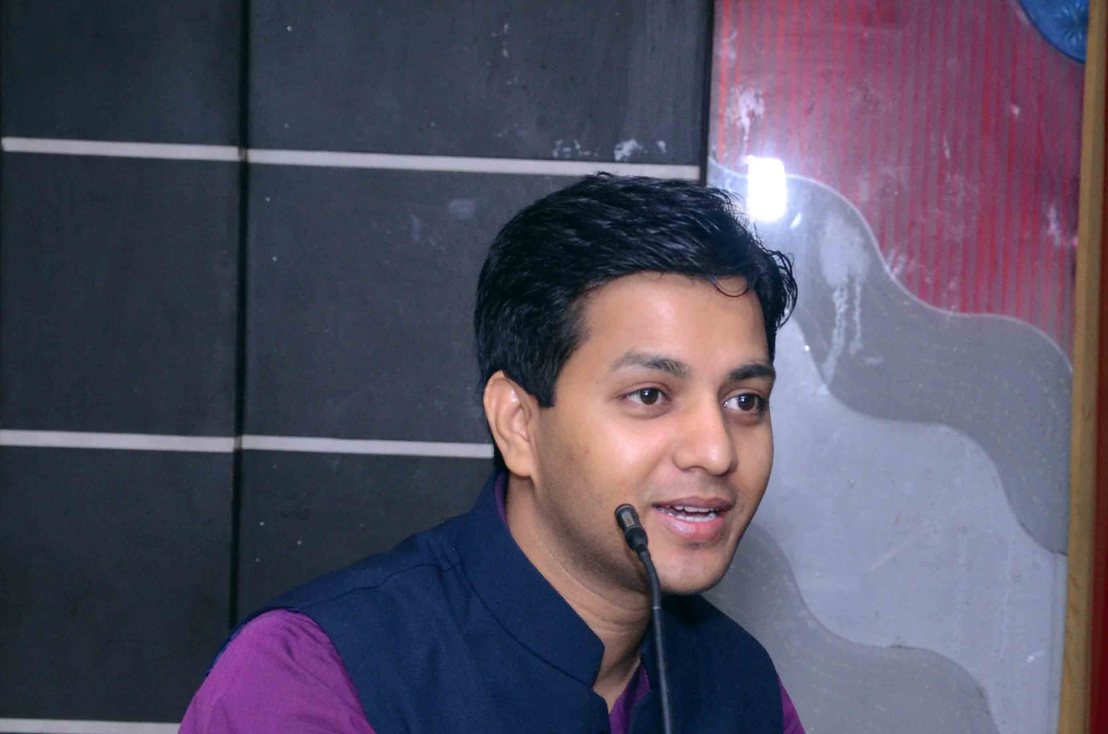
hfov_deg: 14.7
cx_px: 735
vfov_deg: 9.7
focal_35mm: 140
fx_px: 4300
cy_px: 580
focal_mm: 52
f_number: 8
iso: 1000
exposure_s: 1/125
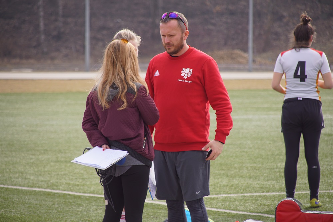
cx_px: 166
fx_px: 2498
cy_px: 111
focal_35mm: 270
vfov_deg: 5.1
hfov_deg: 7.6
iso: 160
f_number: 6.3
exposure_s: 1/320
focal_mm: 180
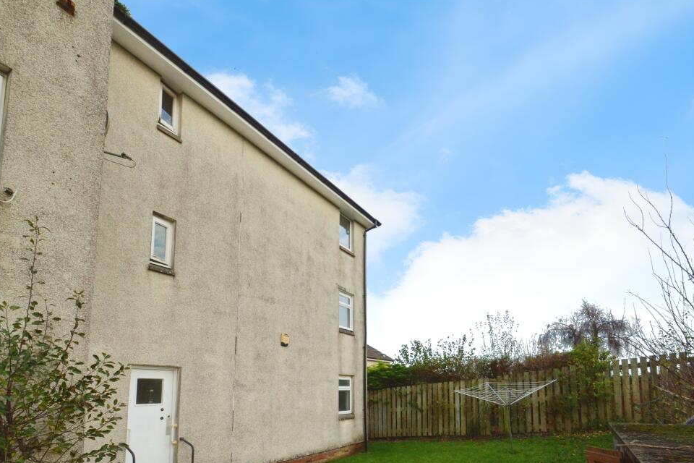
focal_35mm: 16
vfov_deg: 73.7
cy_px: 220
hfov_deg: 96.7
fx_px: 308
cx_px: 362
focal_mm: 10
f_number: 9
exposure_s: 1/320
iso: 1100
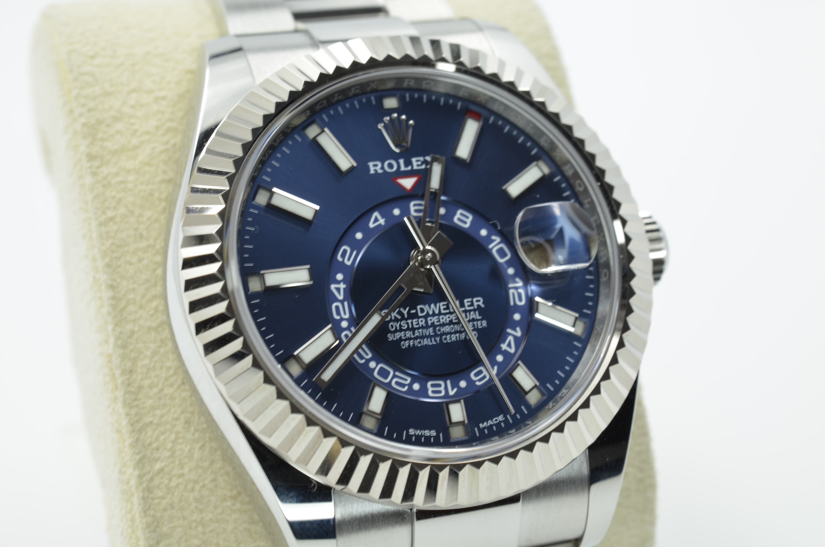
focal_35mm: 60
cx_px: 412
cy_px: 274
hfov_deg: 33.5
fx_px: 1372
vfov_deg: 22.5
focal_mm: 40
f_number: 13
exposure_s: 1/13
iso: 125
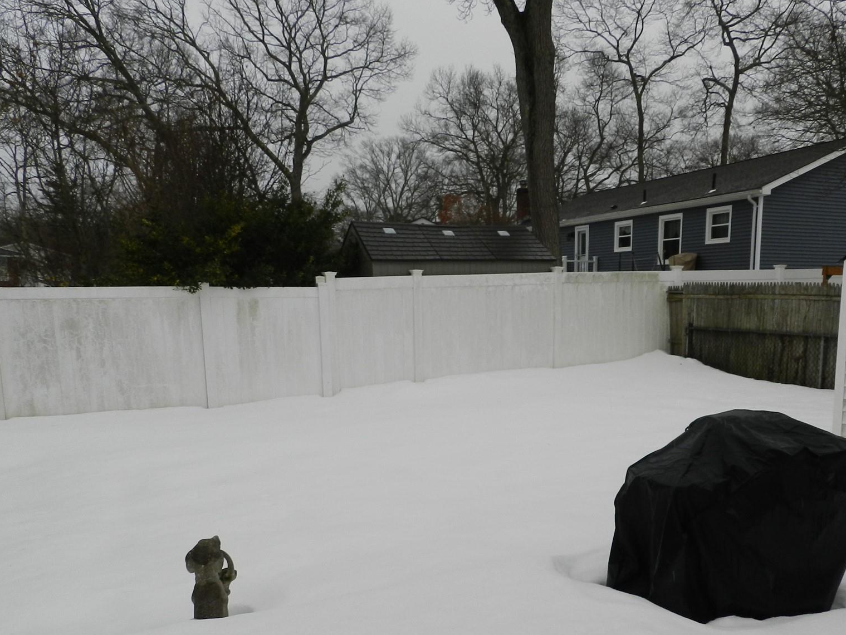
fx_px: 758
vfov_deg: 44.8
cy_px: 424
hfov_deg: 57.7
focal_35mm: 31
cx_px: 519
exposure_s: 1/320
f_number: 3.4
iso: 160
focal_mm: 4
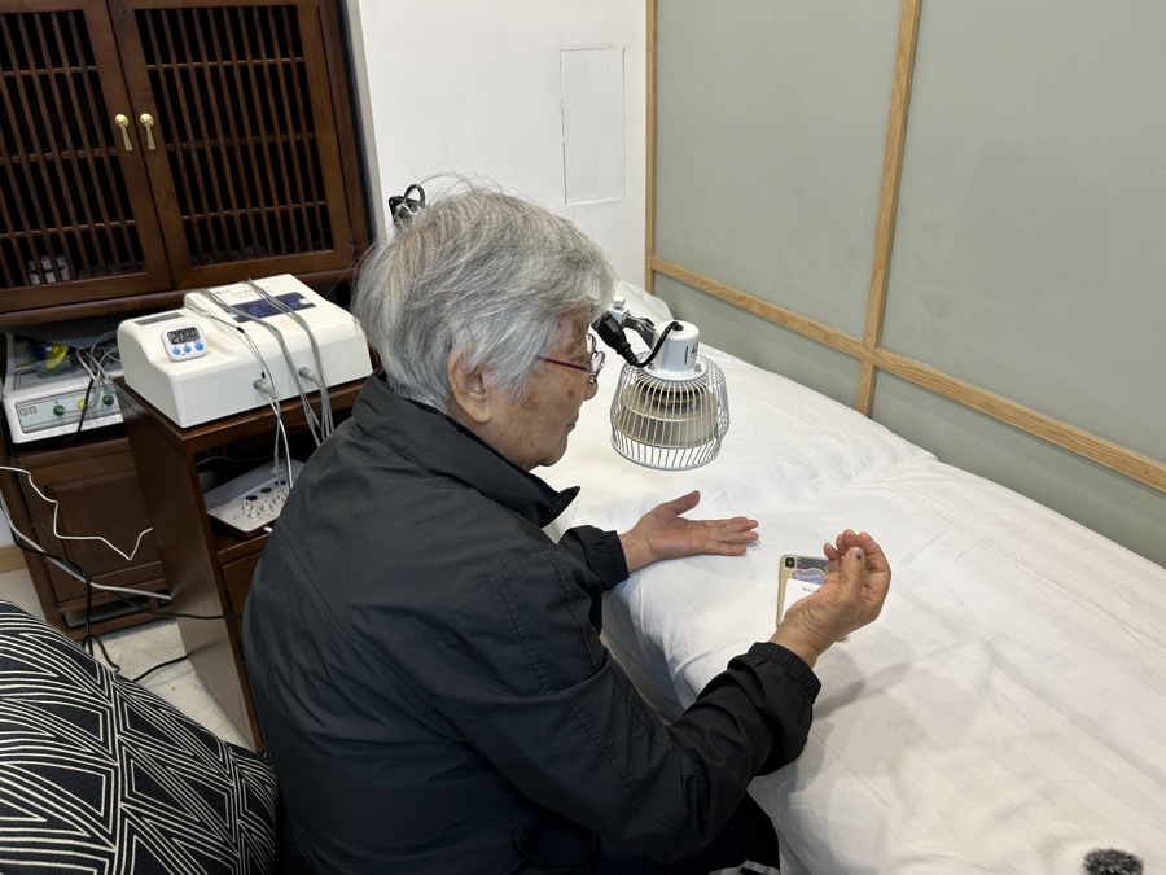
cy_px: 438
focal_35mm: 26
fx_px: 876
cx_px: 583
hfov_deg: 67.3
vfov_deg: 53.1
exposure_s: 1/100
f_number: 1.5
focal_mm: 5.7
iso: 40
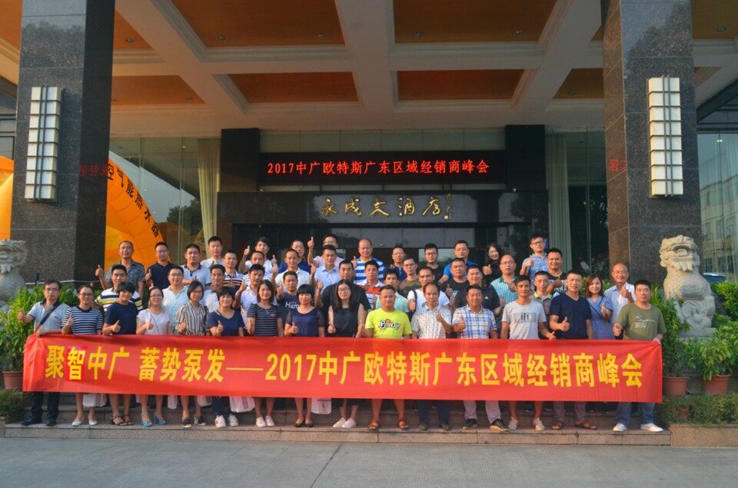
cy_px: 244
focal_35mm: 36
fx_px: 736
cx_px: 369
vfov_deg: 36.7
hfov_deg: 53.2
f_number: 8
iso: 800
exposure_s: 1/250
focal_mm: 24
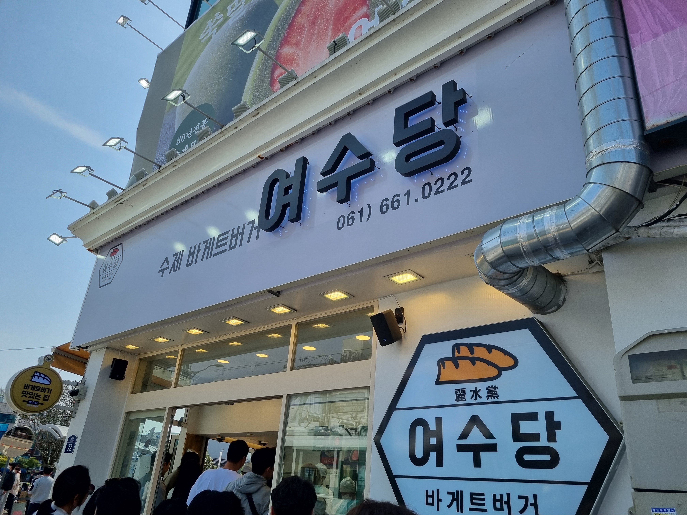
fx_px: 516
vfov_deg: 53.1
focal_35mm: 26
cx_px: 344
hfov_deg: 67.3
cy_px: 258
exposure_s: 1/2960
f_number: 1.8
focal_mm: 5.4
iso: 50
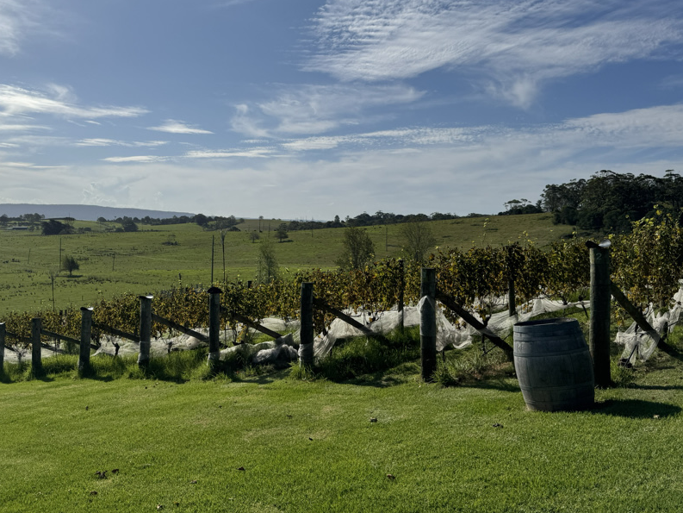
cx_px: 312
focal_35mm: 31
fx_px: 612
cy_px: 204
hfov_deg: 58.3
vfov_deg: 45.2
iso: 64
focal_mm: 6.76
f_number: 1.78
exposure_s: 1/12346
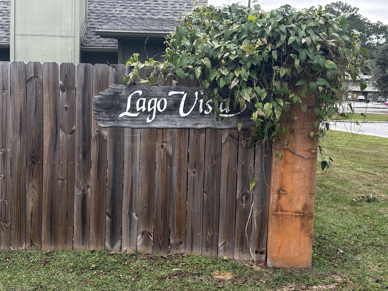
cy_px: 146
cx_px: 194
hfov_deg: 36.8
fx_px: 583
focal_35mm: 52
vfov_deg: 28.0
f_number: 1.6
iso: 32
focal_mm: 5.96
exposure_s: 1/282
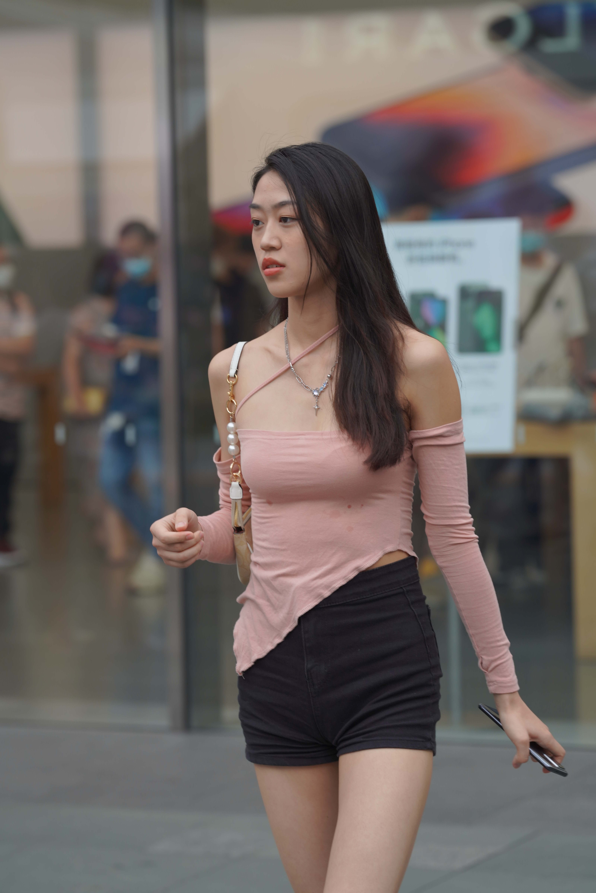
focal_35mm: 135
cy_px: 446
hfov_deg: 10.2
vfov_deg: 15.2
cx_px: 298
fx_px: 3352
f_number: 4.5
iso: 320
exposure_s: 1/320
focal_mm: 135
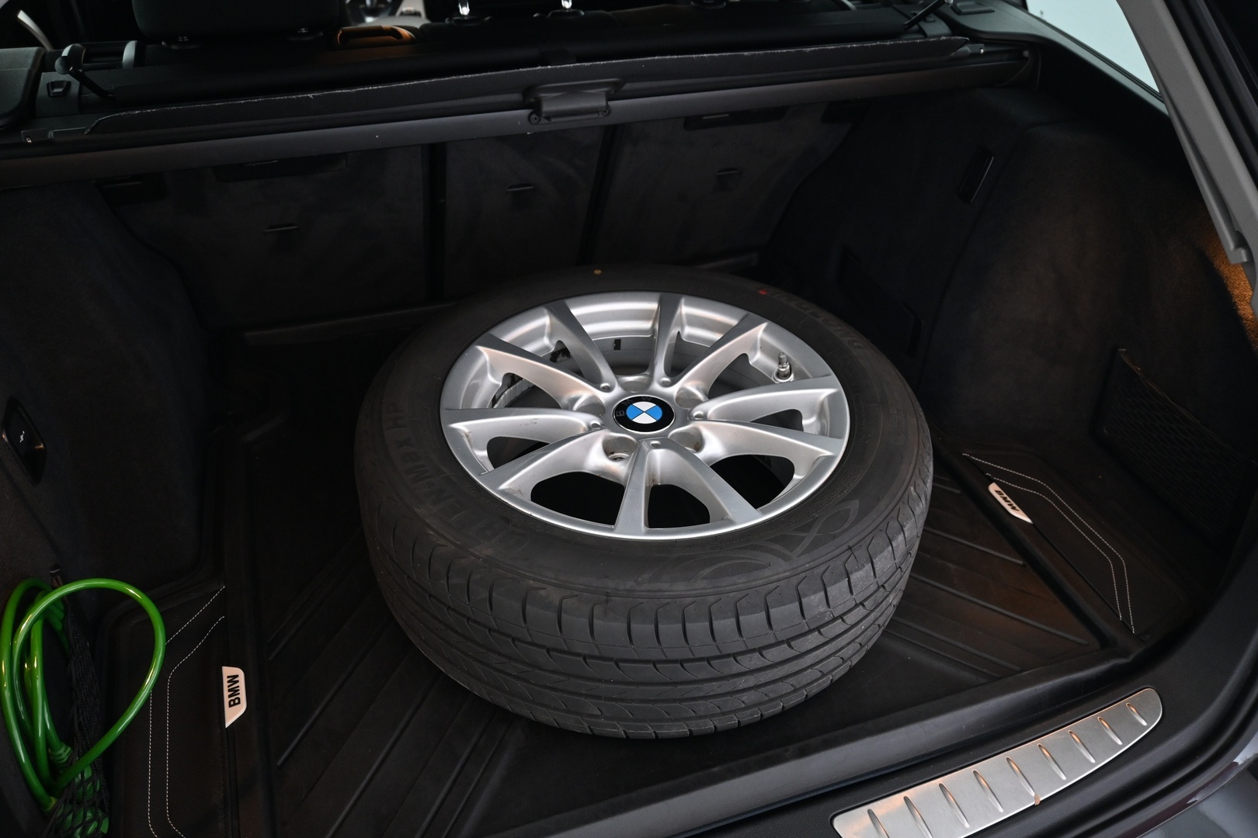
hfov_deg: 64.6
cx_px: 629
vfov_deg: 45.7
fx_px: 996
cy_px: 419
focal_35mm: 28
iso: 1250
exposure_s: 1/30
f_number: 3.8
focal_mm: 19
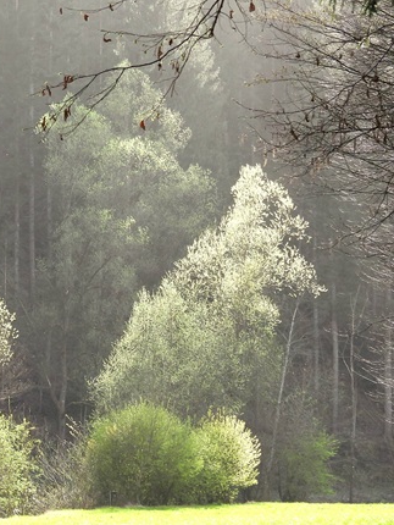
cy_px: 259
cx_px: -74
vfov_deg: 12.5
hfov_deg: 9.3
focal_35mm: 158
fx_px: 2395
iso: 100
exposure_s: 1/160
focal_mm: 15.2
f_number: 4
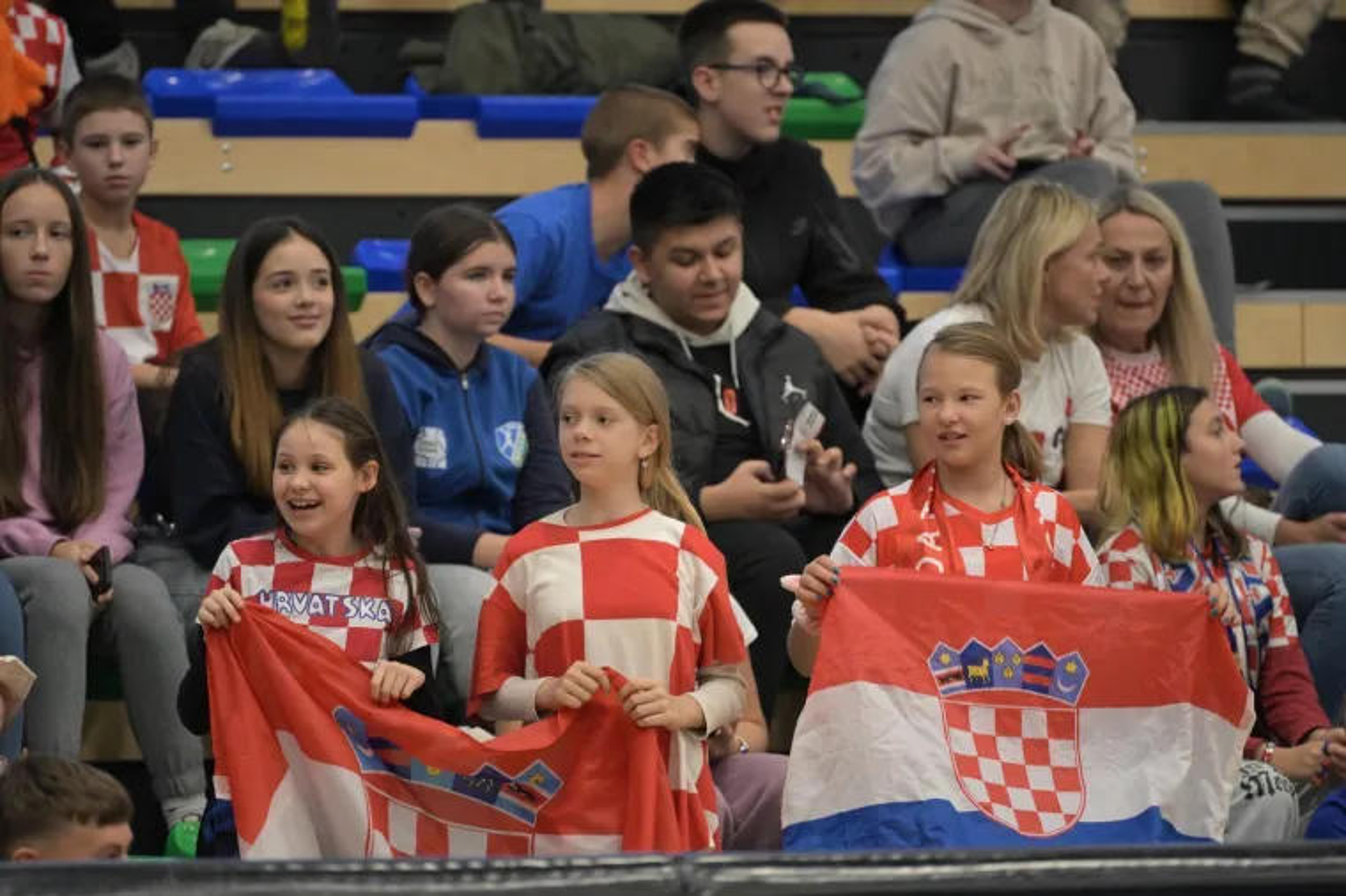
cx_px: 673
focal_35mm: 400
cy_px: 448
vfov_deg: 3.4
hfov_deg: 5.2
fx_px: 14948
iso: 2500
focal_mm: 400
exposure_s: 1/400
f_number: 4
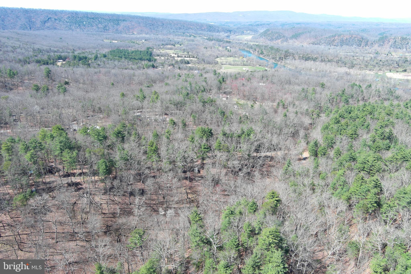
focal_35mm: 29
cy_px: 137
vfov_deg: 45.0
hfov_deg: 63.7
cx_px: 206
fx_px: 331
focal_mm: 10.57
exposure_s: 1/364
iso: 100
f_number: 2.8
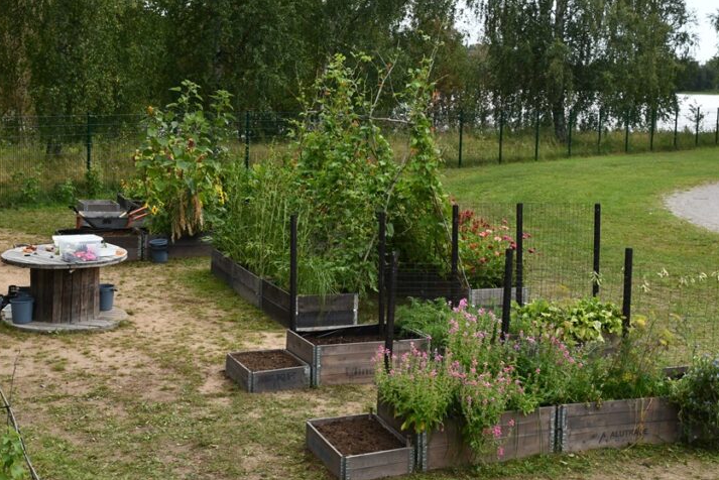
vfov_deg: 24.1
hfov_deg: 35.6
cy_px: 165
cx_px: 330
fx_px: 1119
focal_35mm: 56
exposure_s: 1/400
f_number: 10
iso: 640
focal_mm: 26
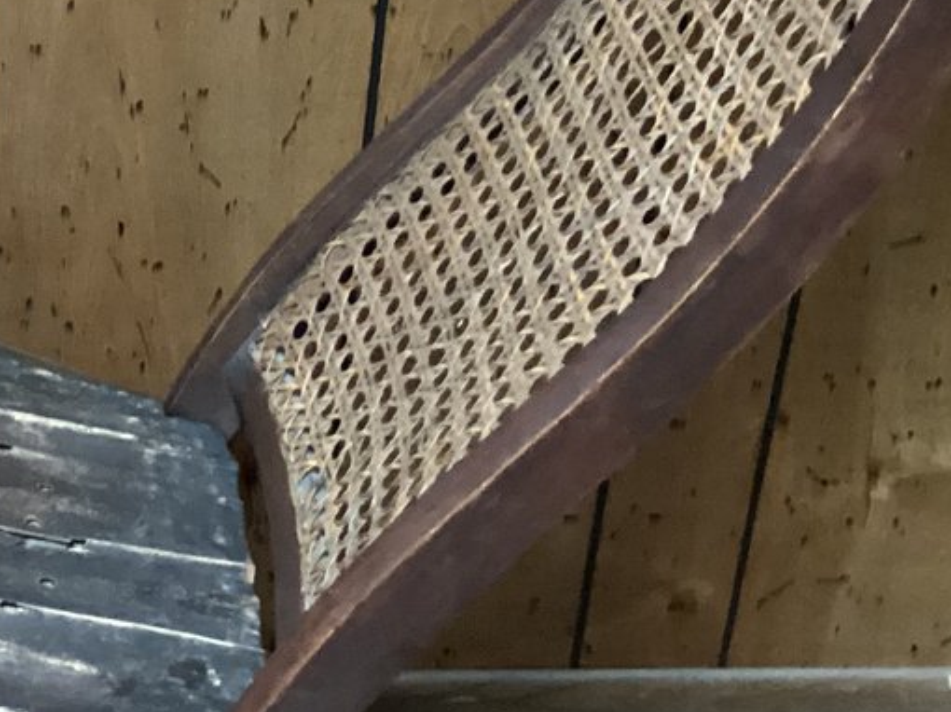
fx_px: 2526
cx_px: 172
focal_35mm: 92
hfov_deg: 21.0
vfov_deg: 16.0
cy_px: 435
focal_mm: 3.3
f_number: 2.4
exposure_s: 1/17
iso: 800
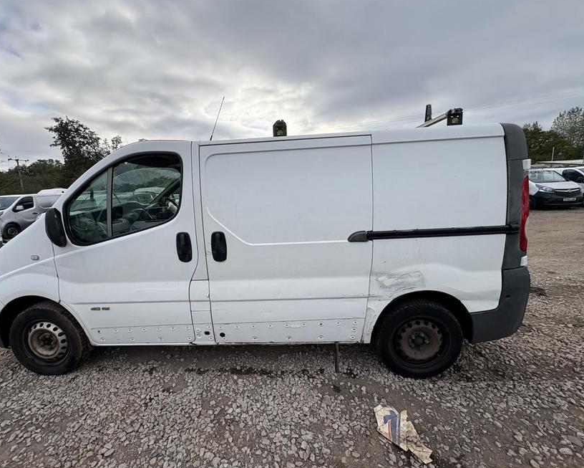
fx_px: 259
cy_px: 236
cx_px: 266
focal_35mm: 15
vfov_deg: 84.0
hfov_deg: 96.5
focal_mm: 2.22
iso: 40
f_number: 2.2
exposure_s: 1/921
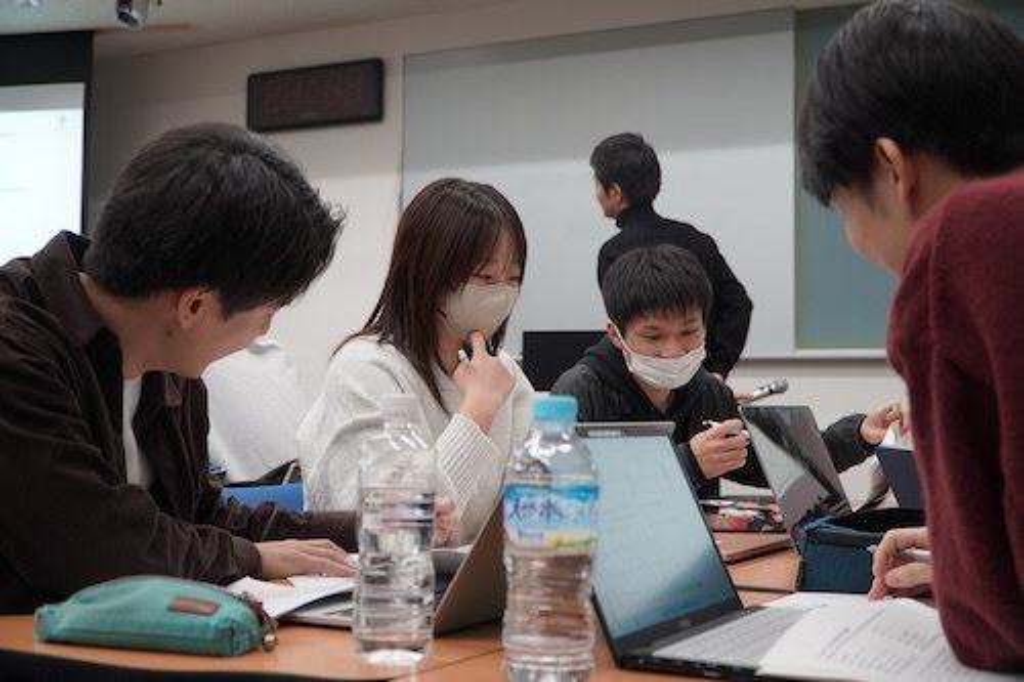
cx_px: 512
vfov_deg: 31.2
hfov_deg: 45.4
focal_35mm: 43
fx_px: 1223
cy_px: 341
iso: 640
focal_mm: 29
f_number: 4
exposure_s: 1/160
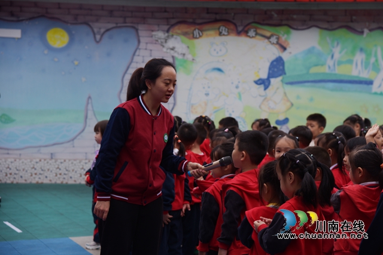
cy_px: 128
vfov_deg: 15.9
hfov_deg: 23.6
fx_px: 915
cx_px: 192
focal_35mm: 86
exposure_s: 1/100
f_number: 5
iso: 100
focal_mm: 86
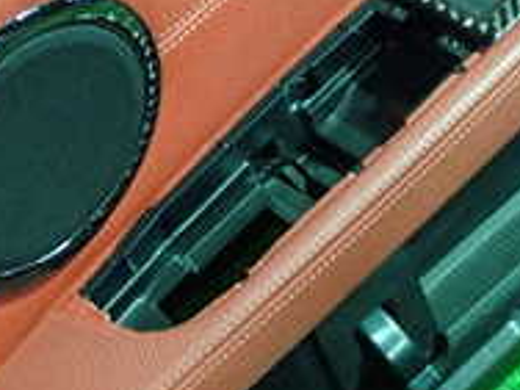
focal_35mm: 96
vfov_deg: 15.2
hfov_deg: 20.4
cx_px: 349
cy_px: 14
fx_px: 1442
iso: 640
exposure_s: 1/30
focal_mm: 5.4
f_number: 2.3
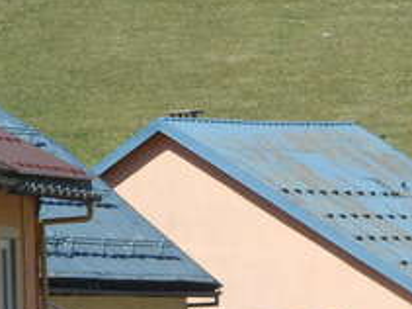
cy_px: 370
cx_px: 172
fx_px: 4532
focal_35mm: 381
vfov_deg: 3.9
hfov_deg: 5.2
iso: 80
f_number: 6.1
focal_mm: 23.9
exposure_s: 1/250
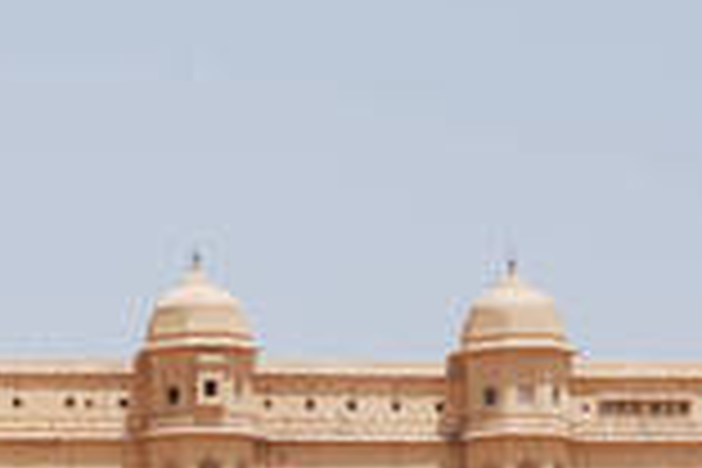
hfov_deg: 6.1
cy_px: 738
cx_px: -176
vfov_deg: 4.1
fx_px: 6551
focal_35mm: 336
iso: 100
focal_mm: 50
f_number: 11
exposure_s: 1/125
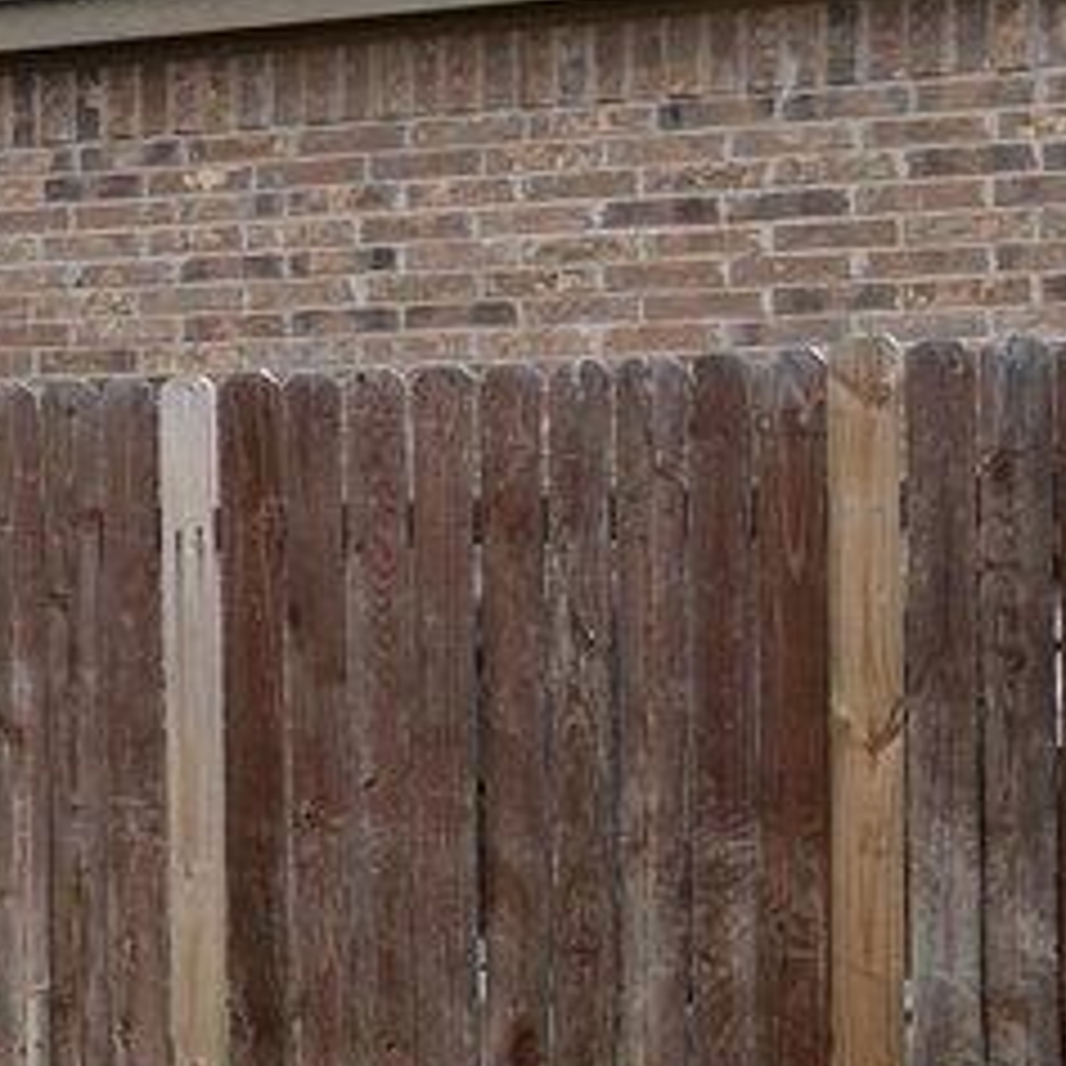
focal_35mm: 125
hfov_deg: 8.6
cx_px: -2915
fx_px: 4355
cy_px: 661
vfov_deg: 13.9
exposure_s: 1/200
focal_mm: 17
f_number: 8
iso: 100
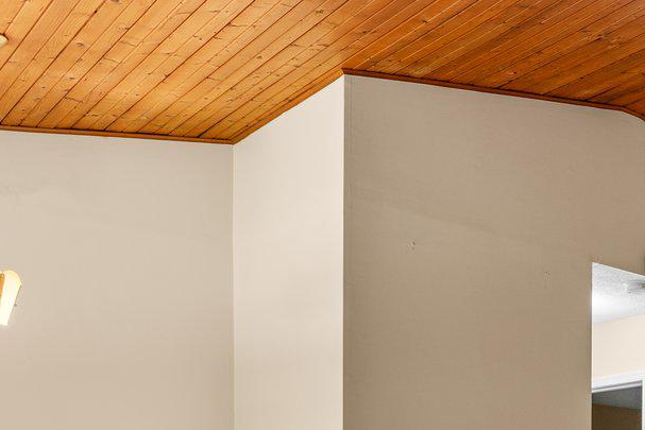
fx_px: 968
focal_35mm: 54
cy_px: 538
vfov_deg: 22.7
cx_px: 705
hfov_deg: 32.5
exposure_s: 1/2
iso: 100
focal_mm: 16
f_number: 8
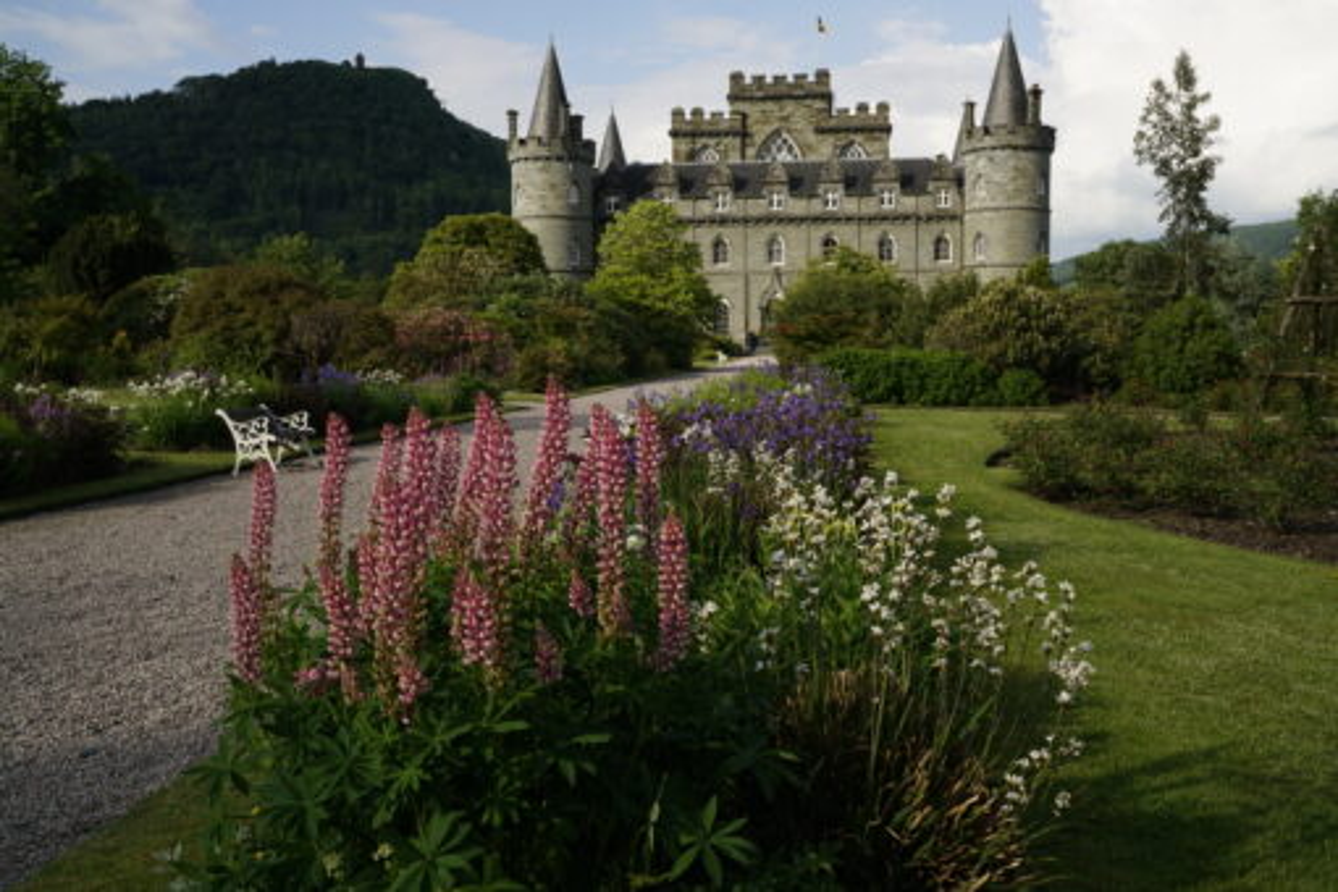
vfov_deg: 37.9
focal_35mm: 35
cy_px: 446
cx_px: 669
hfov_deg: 54.4
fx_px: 1301
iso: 400
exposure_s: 1/250
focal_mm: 35
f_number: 16
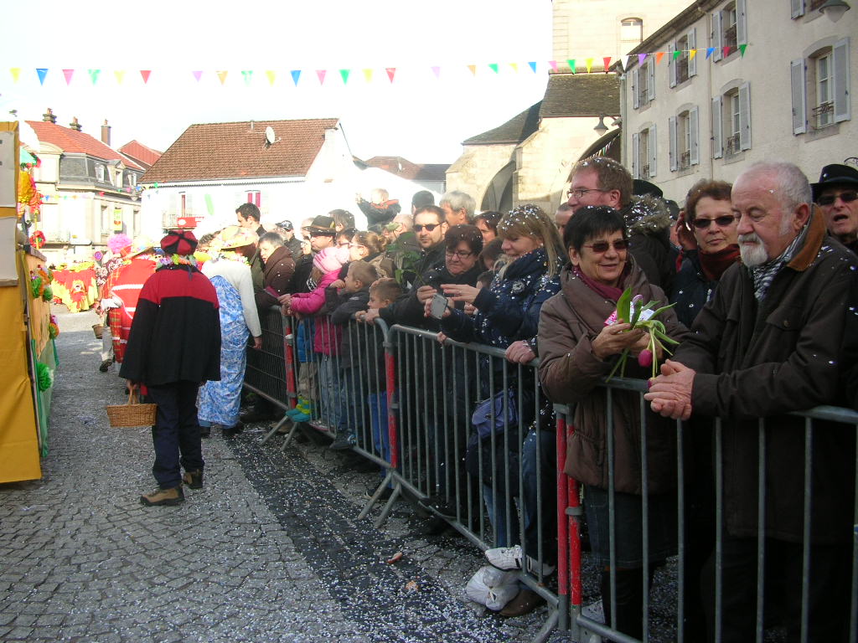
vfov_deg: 40.7
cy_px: 322
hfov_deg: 52.6
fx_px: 868
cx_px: 429
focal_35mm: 35
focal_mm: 5.8
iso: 50
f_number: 2.8
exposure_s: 1/350
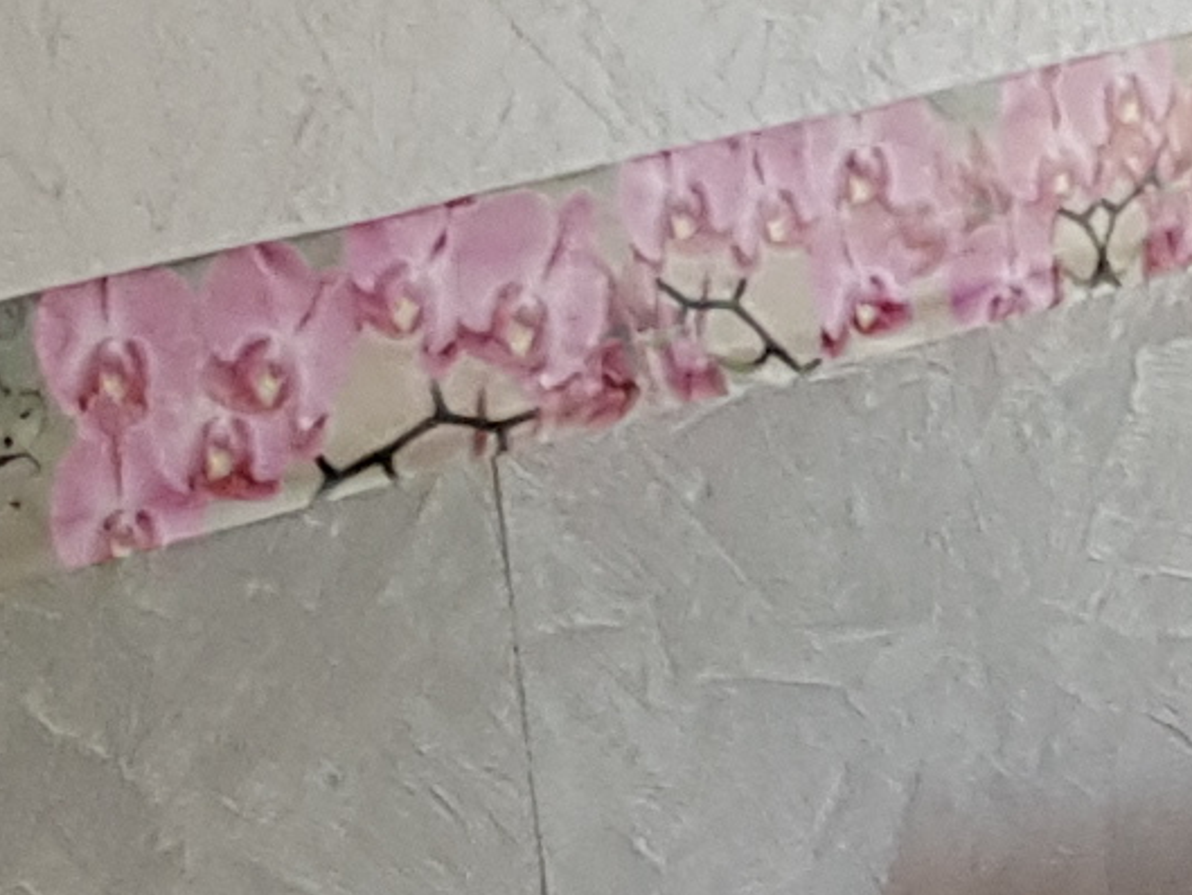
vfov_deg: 7.4
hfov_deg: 9.8
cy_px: 1312
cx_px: 1656
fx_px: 6820
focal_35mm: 198
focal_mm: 4.2
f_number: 1.7
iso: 160
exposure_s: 1/33
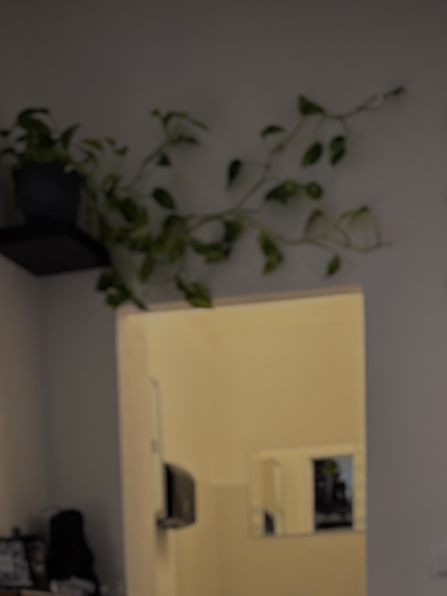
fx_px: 1223
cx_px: 231
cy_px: 784
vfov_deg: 23.9
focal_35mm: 71
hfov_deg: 20.7
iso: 100
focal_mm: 5.96
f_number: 1.6
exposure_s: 1/50
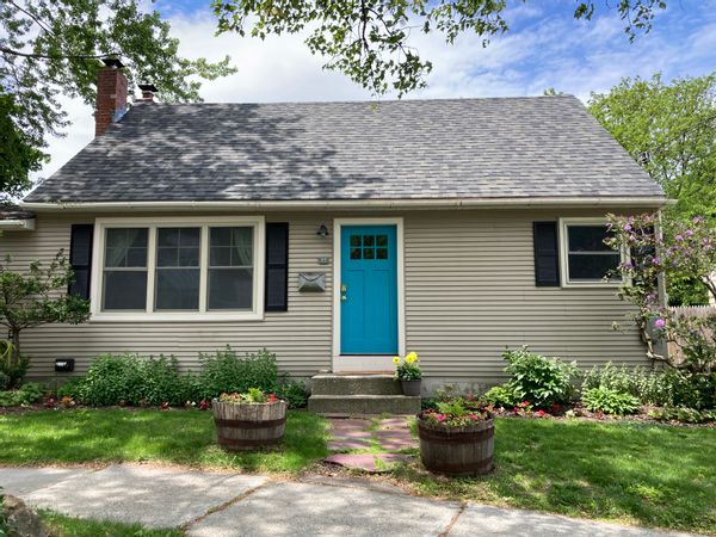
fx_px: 579
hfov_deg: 63.4
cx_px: 358
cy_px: 268
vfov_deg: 49.7
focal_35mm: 28
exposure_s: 1/906
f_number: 1.8
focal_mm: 3.99
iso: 20
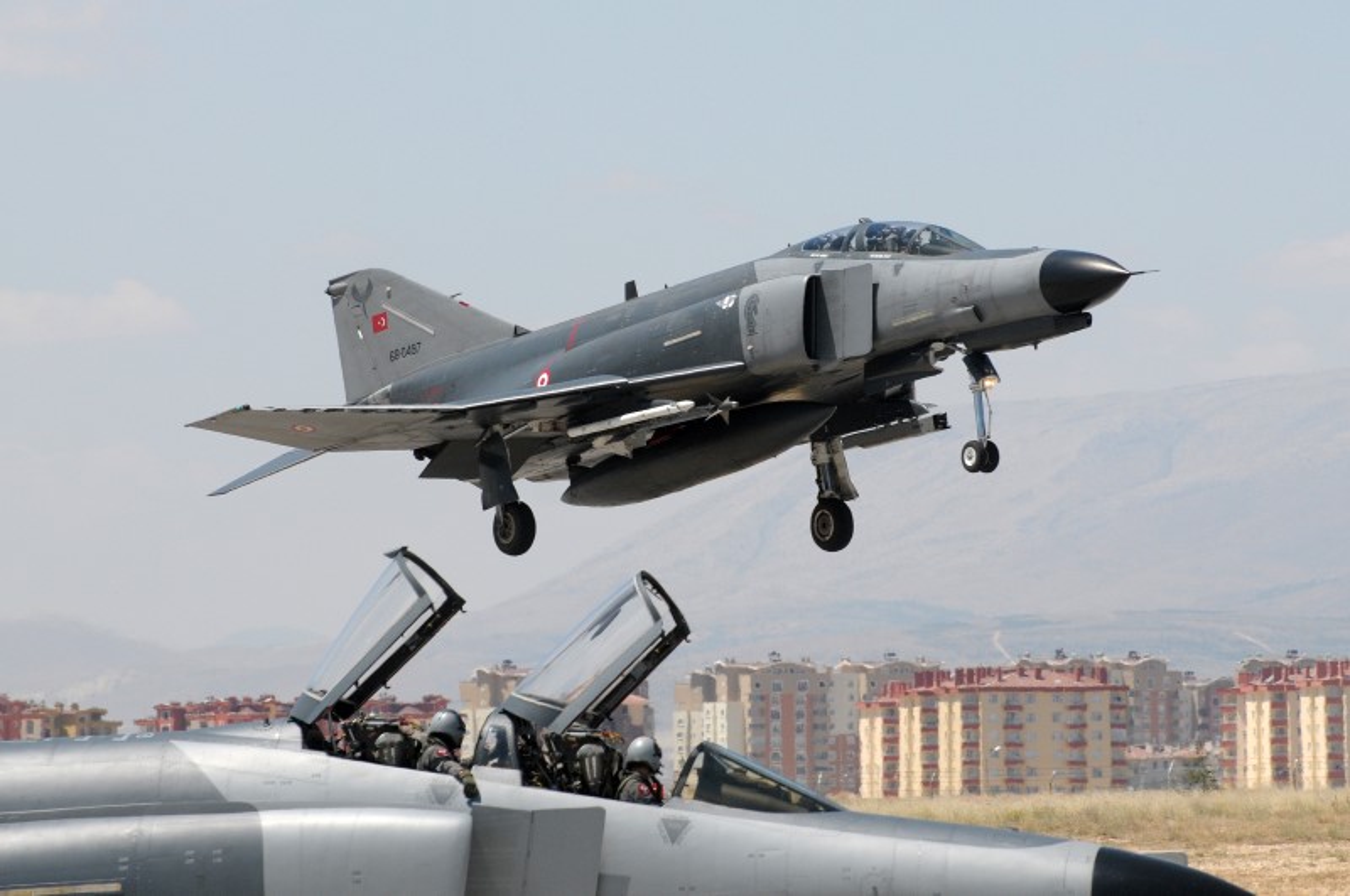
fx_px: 10391
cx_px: 675
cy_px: 448
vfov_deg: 4.9
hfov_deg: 7.4
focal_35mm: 278
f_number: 8
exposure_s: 1/1600
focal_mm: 185
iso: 400
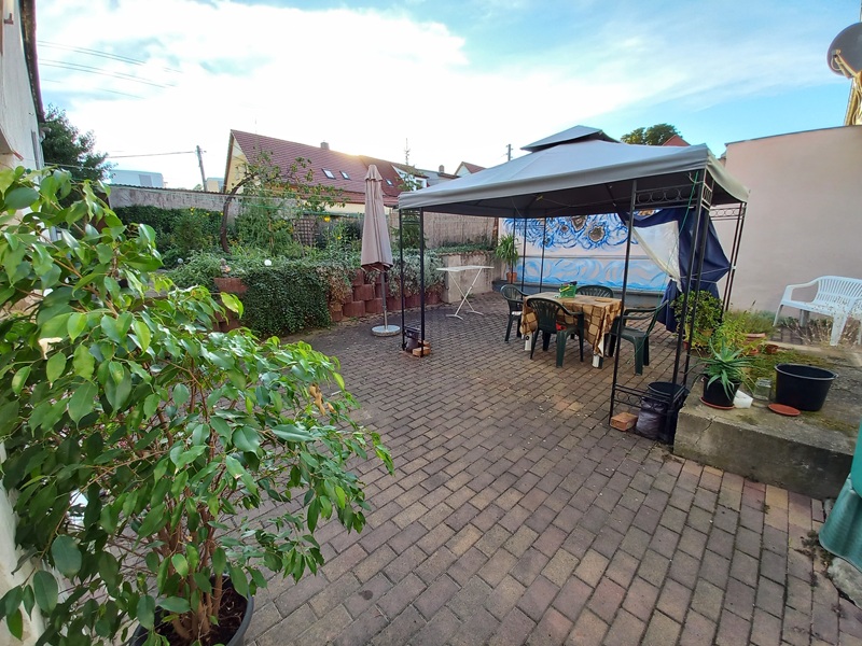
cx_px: 431
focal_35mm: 13
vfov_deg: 89.9
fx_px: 324
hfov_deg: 106.2
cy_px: 323
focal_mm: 1.42
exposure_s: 1/160
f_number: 2.2
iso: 40
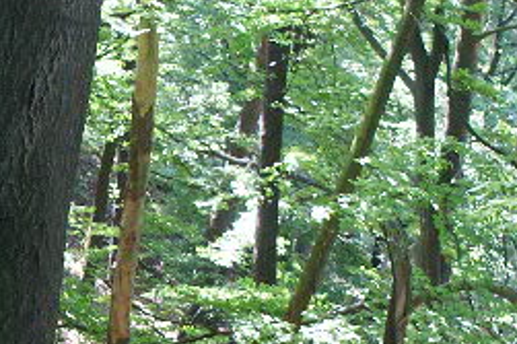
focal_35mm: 239
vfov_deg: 5.7
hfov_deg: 8.3
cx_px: -455
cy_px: 354
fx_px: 3430
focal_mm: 40
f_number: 5.6
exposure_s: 1/15
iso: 200
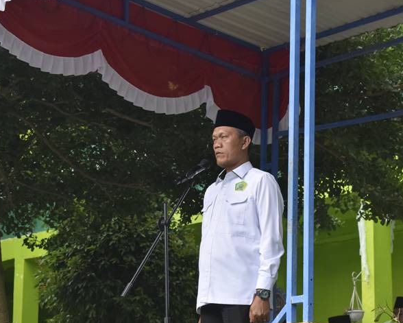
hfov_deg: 14.3
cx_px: 244
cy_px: 220
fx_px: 1609
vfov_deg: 11.4
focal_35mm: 135
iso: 400
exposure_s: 1/640
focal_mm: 55
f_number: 5.6
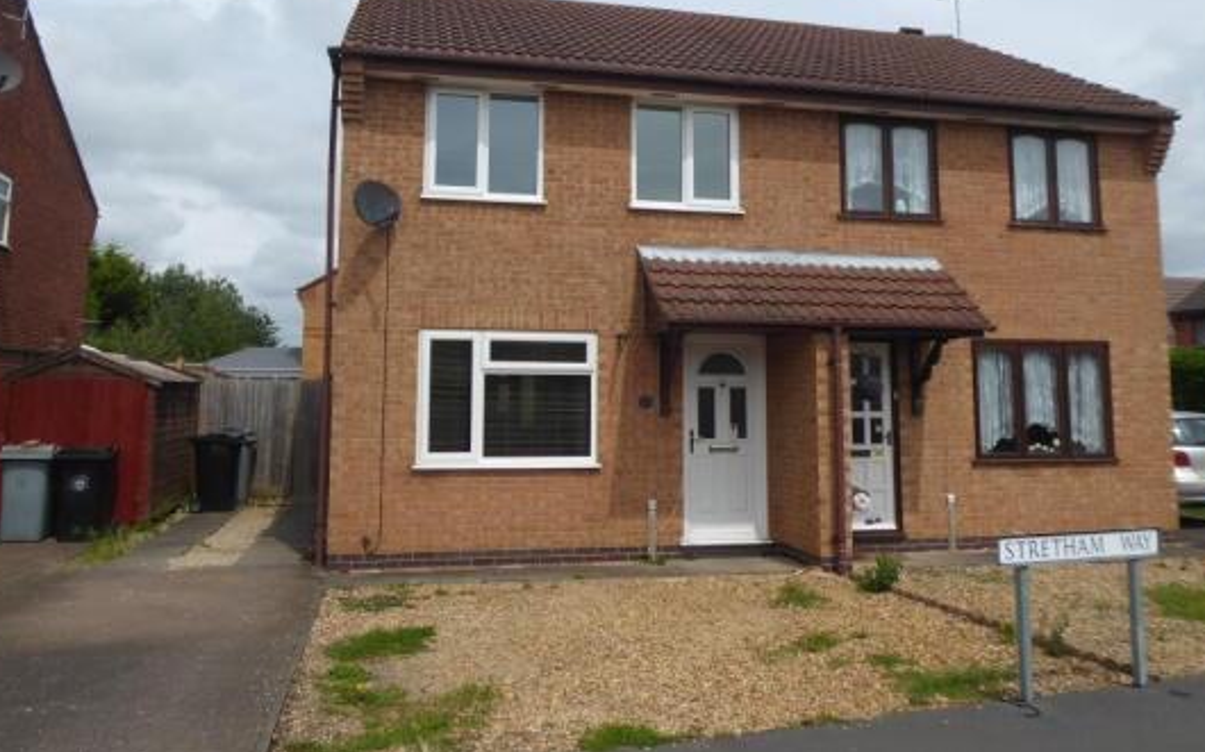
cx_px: 592
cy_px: 281
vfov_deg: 44.1
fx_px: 919
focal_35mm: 28
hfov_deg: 66.5
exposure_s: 1/1600
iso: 100
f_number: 3.3
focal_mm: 4.3
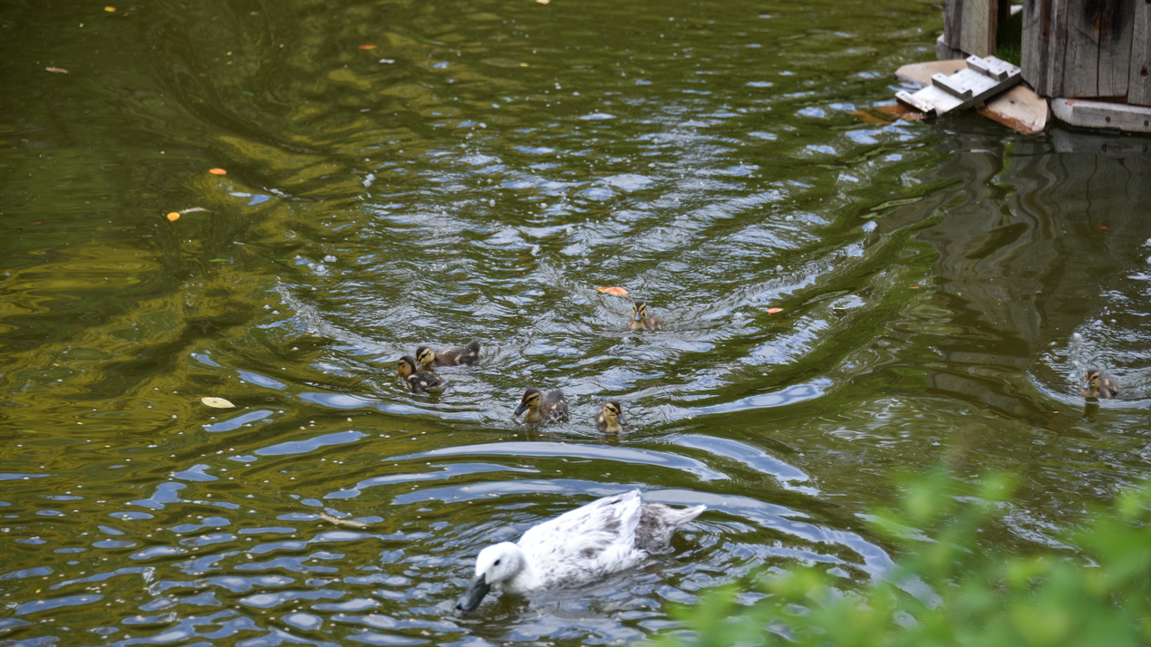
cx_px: 576
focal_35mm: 132
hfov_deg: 16.3
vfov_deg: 9.2
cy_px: 371
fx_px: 4028
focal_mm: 125
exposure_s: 1/250
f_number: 5.6
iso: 160
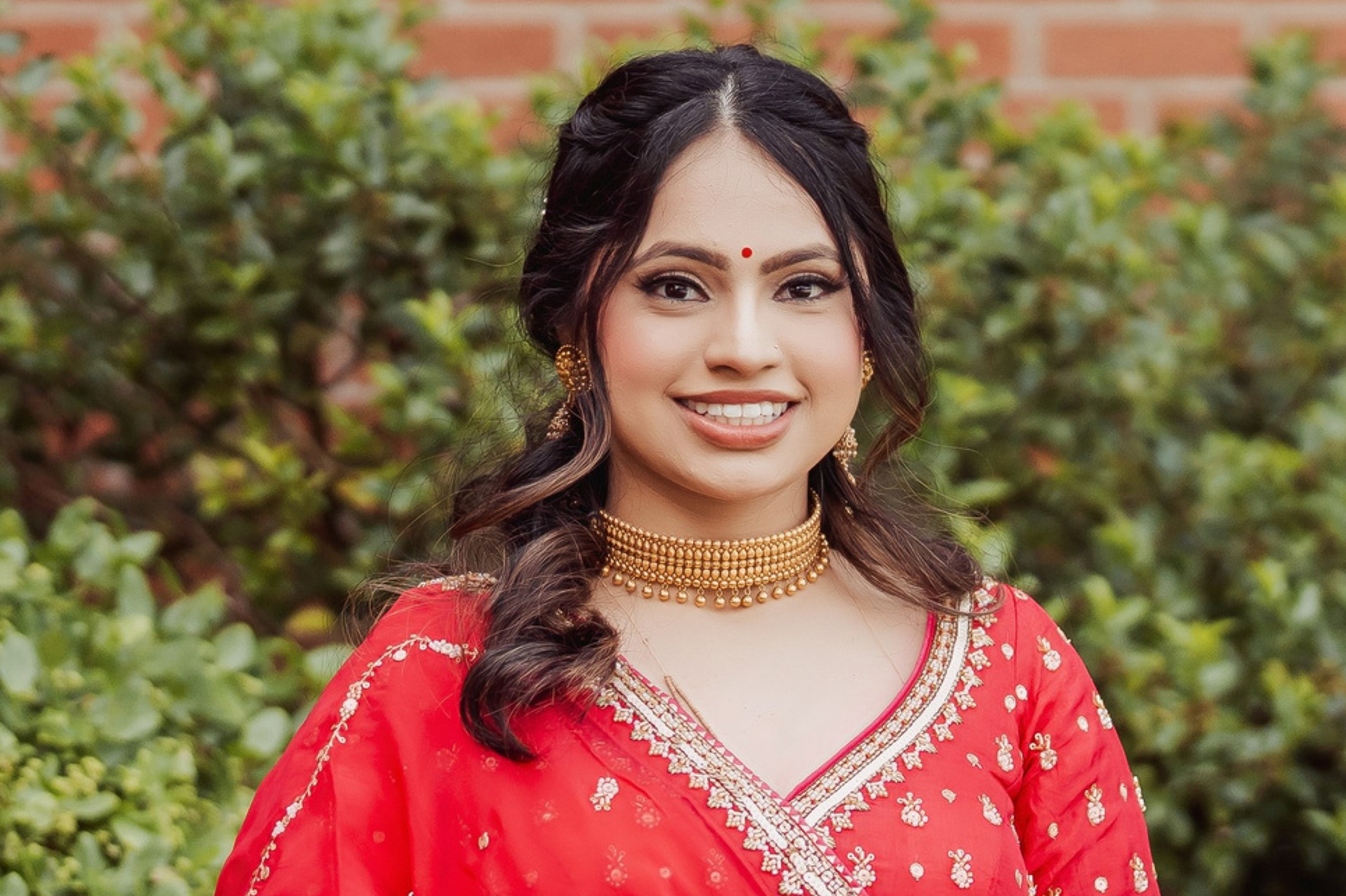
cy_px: 601
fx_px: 7439
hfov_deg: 10.3
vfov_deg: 6.9
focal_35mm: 199
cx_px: 762
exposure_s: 1/3200
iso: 100
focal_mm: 50
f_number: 1.2
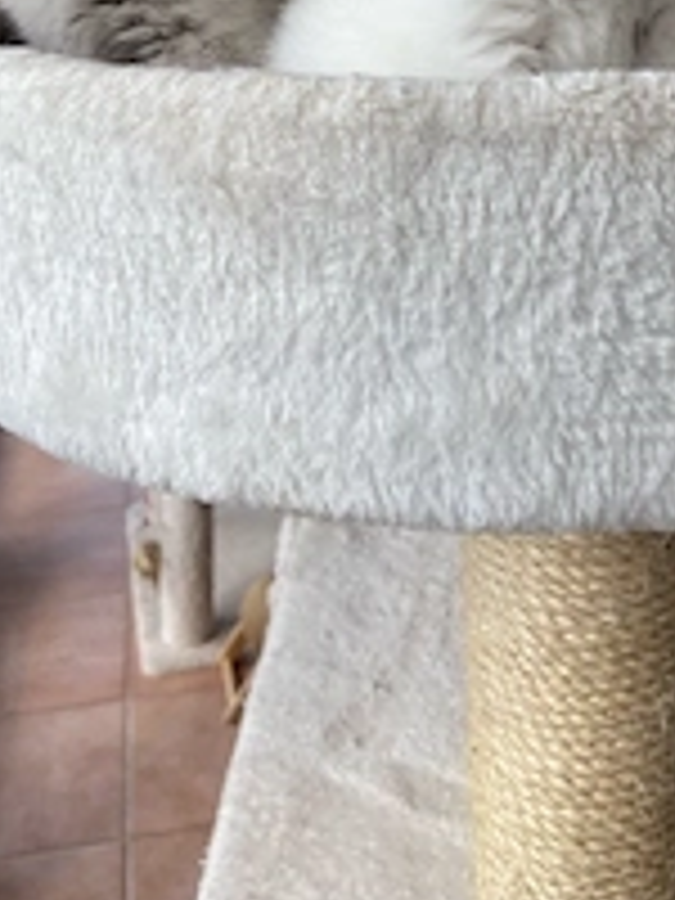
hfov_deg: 27.8
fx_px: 1352
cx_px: 477
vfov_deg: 33.9
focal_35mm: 52
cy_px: 18
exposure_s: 1/447
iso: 32
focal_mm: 4.25
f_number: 1.8
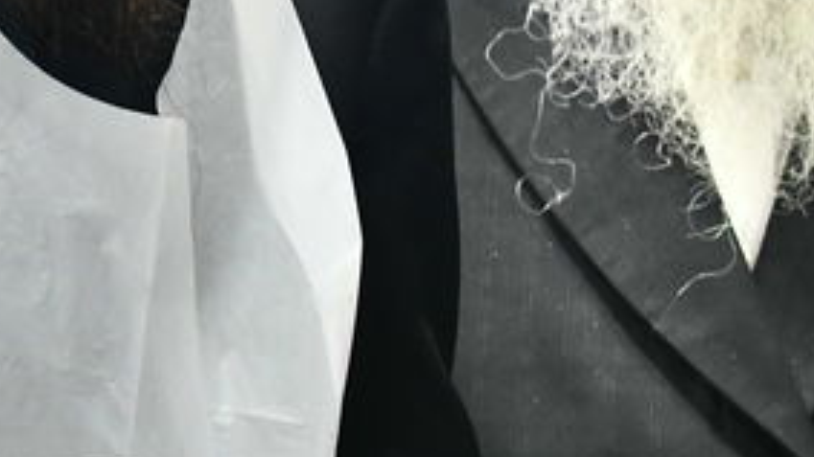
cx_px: 81
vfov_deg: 4.9
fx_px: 5373
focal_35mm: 249
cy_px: 19
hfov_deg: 8.6
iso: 2000
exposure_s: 1/125
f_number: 5
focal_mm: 48
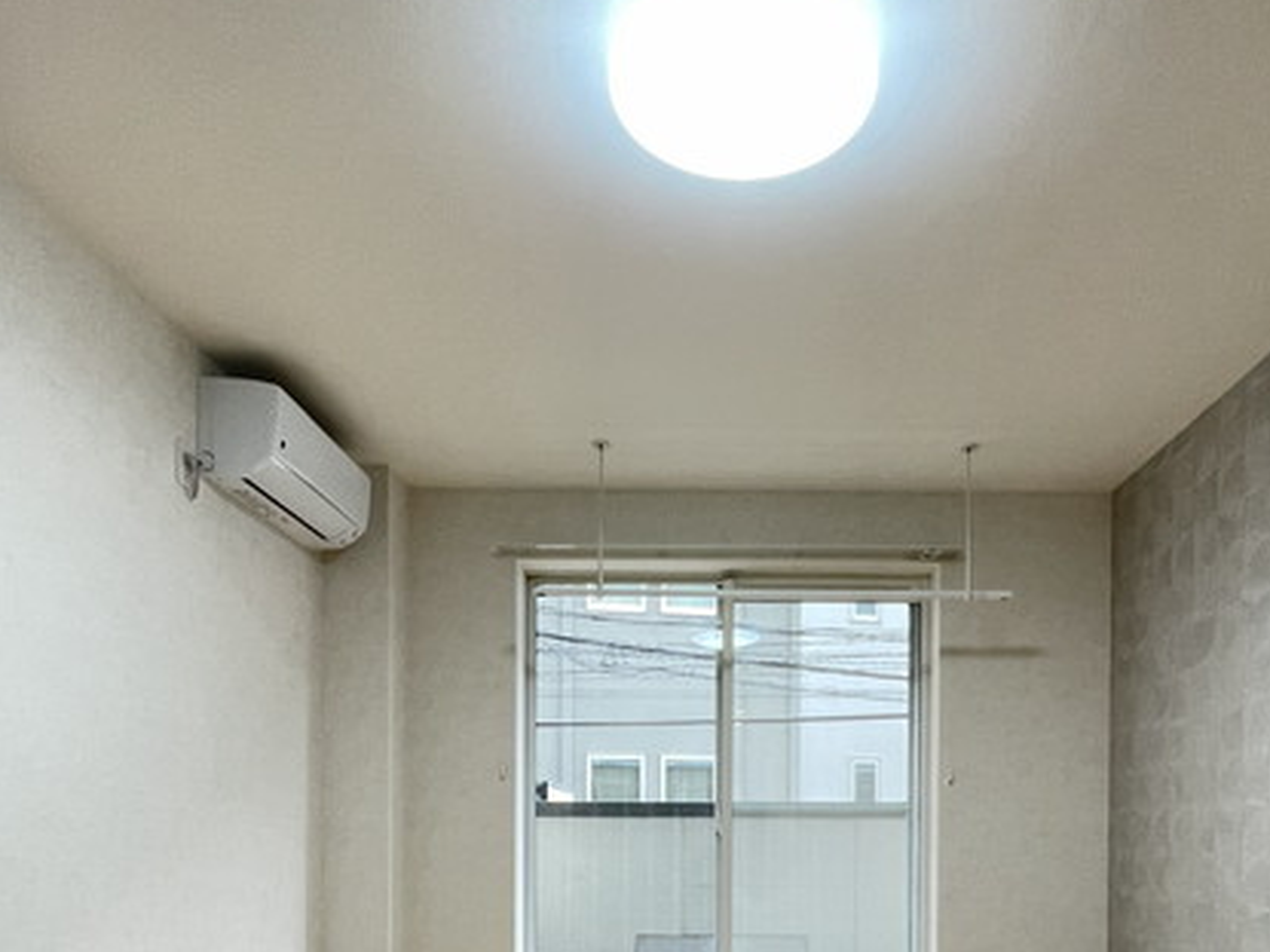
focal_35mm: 27
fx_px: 990
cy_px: 848
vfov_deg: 46.6
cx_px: 731
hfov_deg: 65.0
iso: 200
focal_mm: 1.55
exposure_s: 1/50
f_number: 2.4
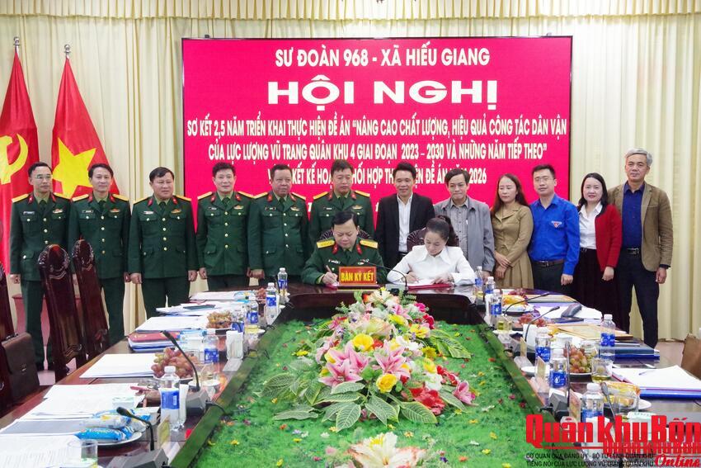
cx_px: 350
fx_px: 1052
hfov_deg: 36.9
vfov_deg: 25.1
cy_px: 234
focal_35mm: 54
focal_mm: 36
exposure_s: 1/100
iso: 12800
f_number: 10
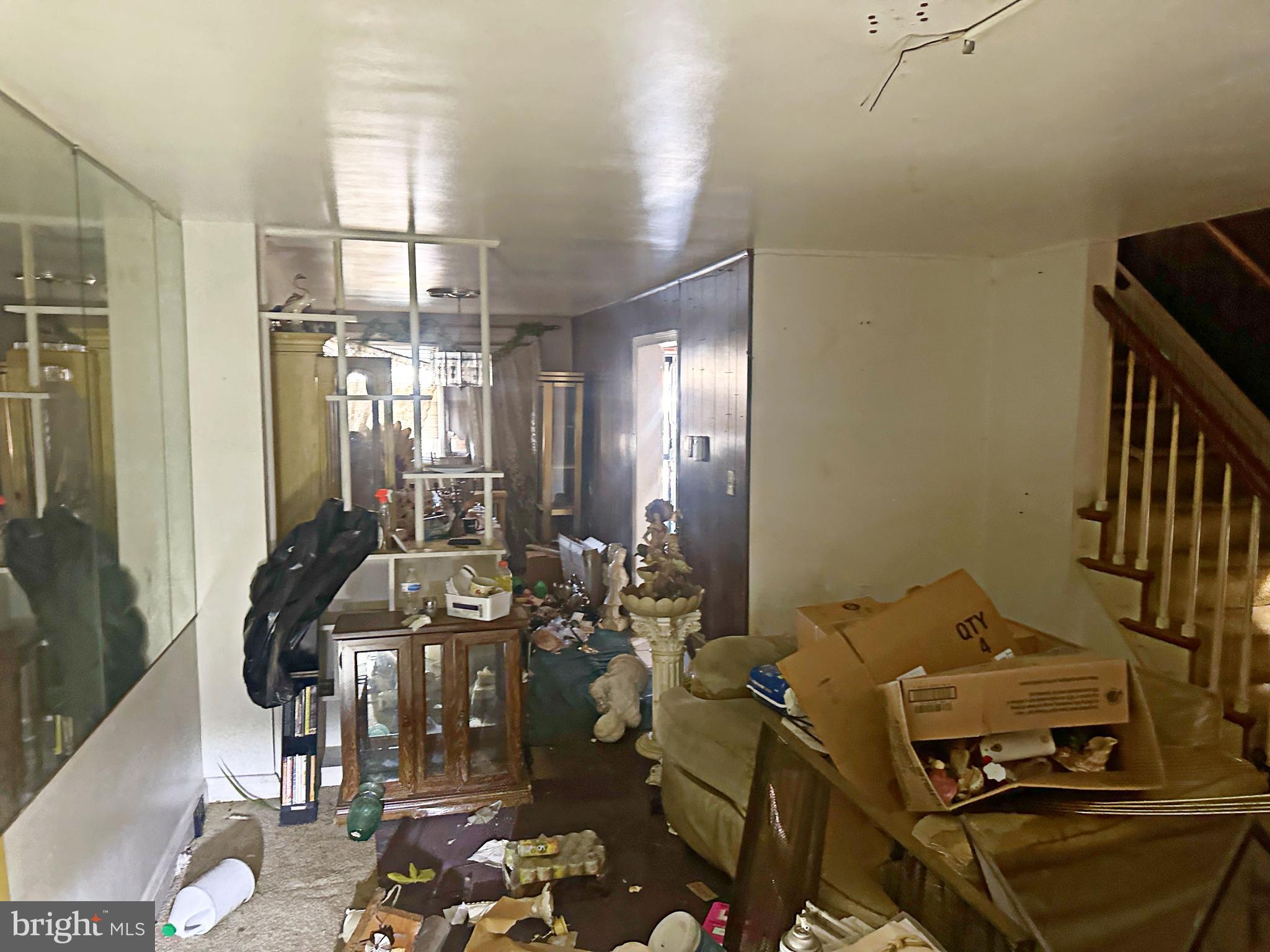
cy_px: 476
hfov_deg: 71.6
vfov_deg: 56.8
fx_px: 881
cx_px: 635
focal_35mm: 24
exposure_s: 1/30
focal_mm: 6.86
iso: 1000
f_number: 1.78
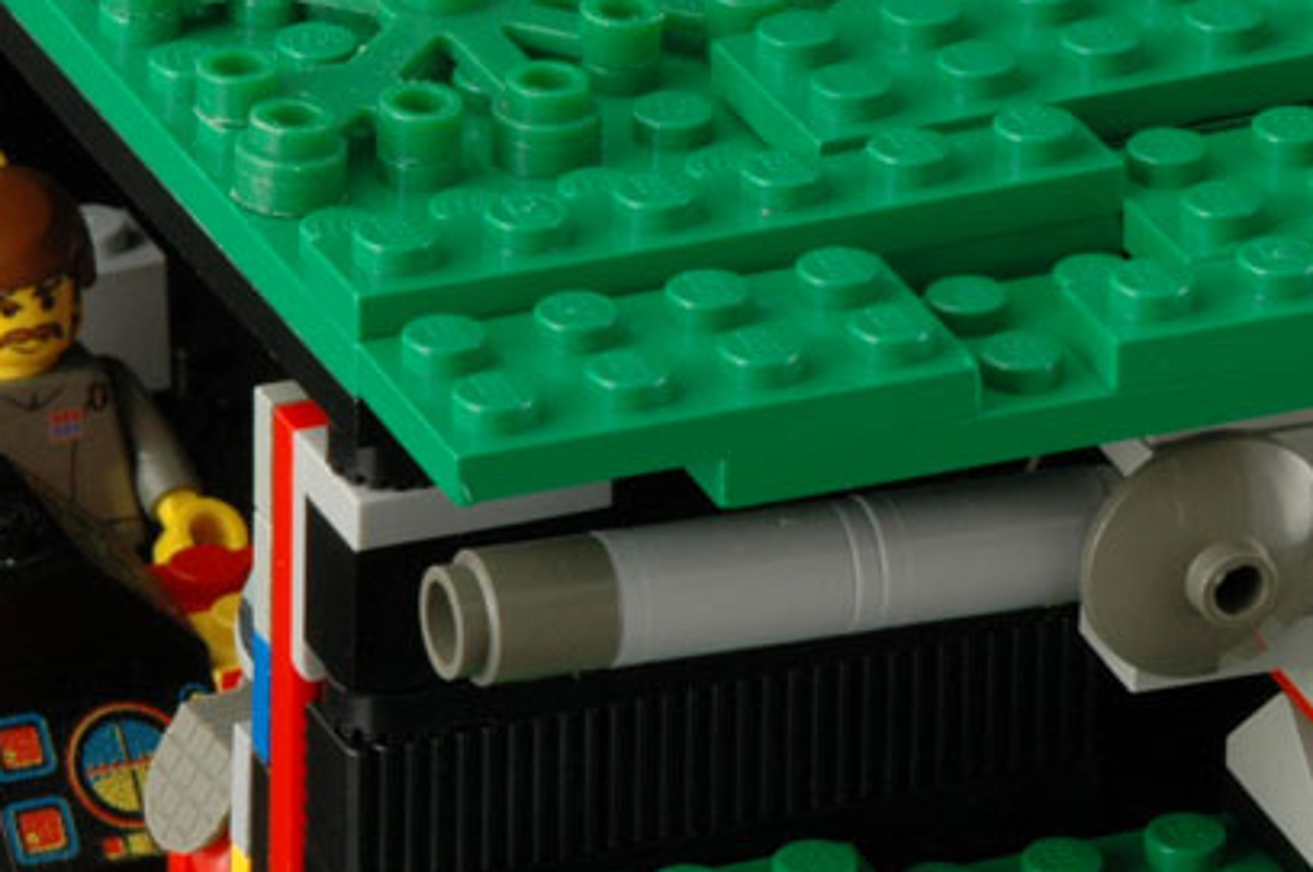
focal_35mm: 347
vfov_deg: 4.0
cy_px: 512
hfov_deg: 5.9
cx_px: 1207
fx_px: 12644
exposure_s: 1/60
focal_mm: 105
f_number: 29
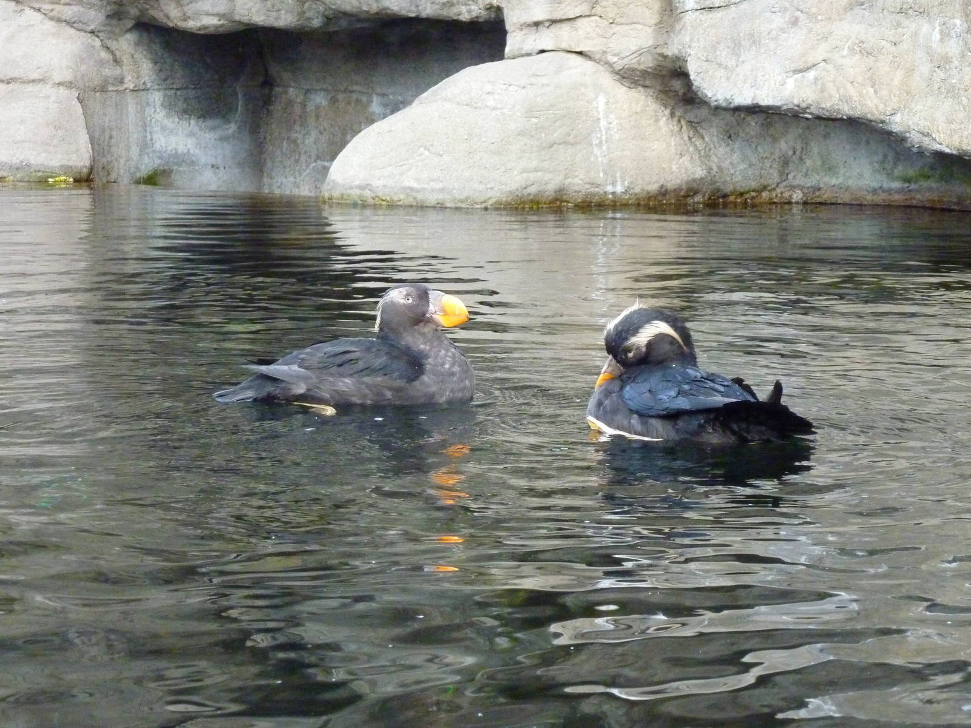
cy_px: 364
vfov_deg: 14.2
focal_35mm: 104
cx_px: 486
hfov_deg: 18.9
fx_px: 2917
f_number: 4.3
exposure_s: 1/320
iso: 800
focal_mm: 17
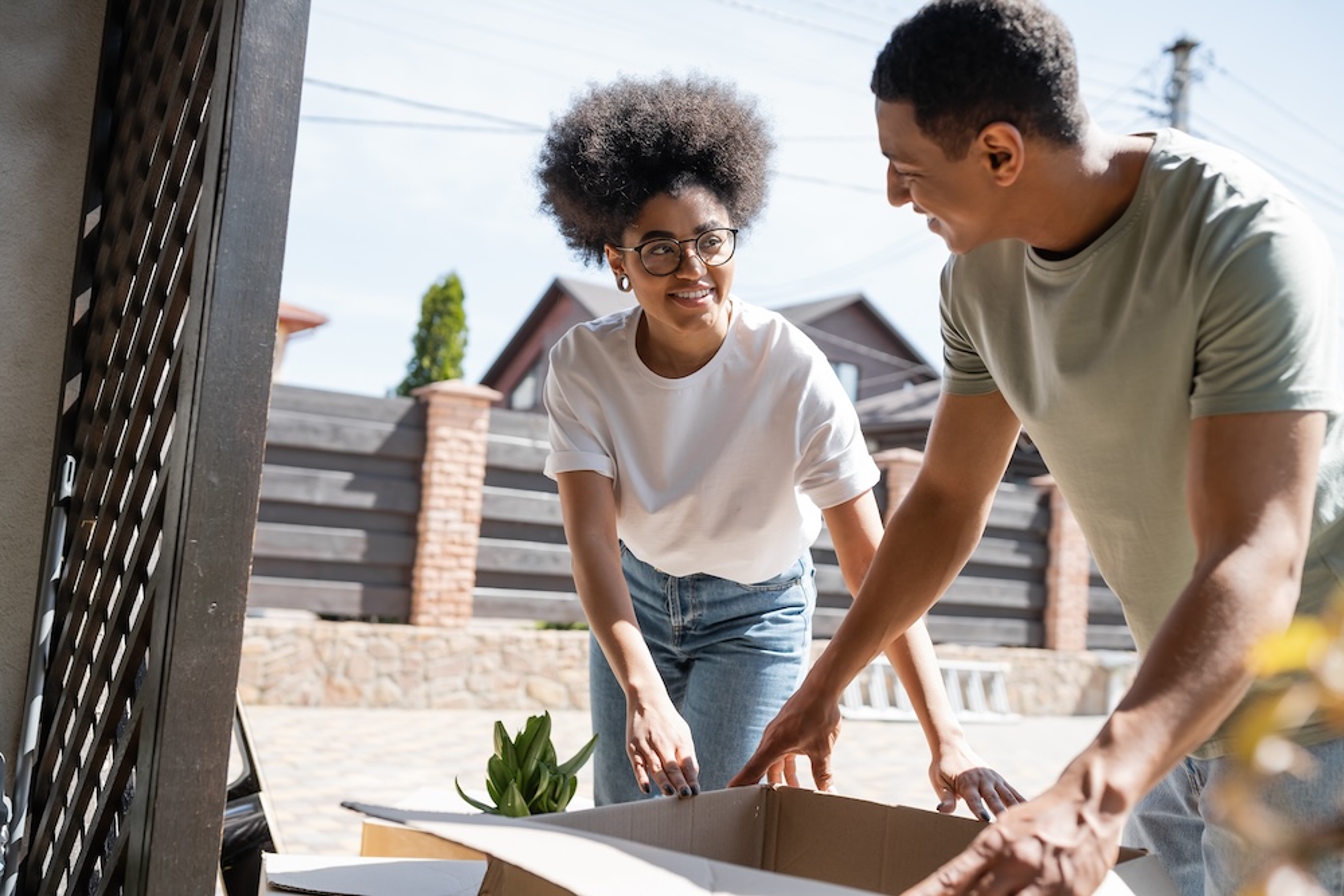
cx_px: 672
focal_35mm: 35
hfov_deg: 54.4
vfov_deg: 37.9
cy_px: 448
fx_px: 1307
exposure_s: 1/1250
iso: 200
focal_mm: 35
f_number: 2.8
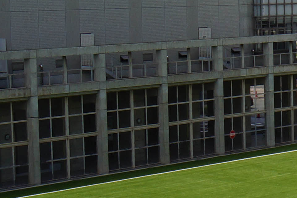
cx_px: 607
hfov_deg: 11.0
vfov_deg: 8.1
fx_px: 1394
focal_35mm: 169
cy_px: 140
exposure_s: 1/125
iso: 100
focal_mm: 18
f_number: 13
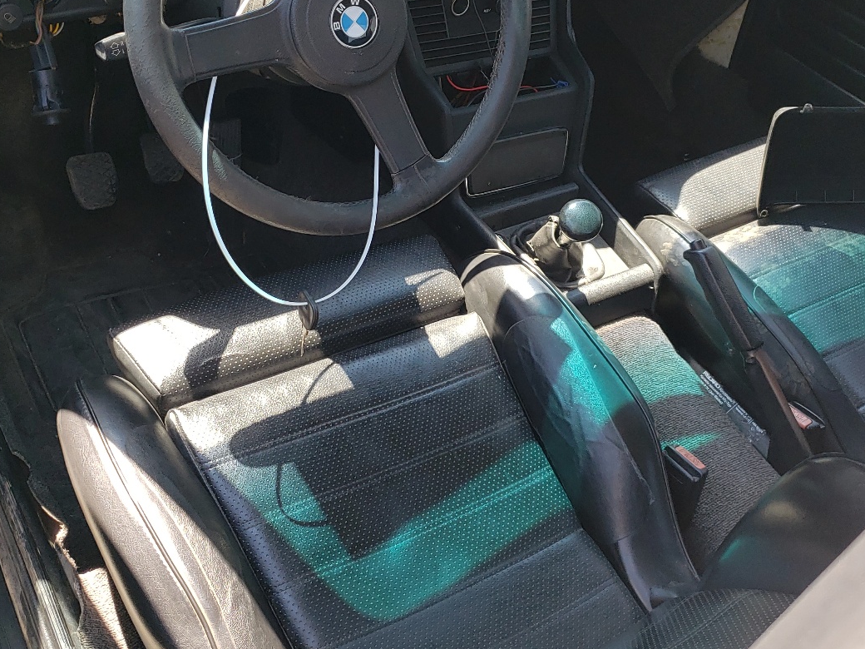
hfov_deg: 46.8
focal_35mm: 40
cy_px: 267
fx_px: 1000
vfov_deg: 35.9
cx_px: 428
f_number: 1.5
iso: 50
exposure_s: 1/208
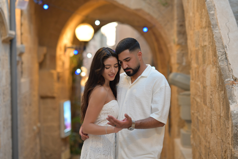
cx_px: 119
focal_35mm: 85
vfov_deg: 16.1
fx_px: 562
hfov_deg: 23.9
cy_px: 80
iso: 800
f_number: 2.5
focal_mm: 85
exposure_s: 1/250
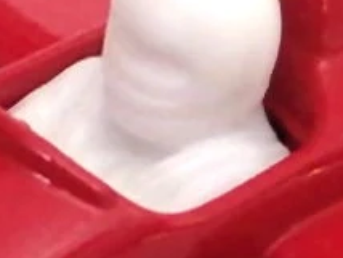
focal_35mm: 350
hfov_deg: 5.6
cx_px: 298
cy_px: 187
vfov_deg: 4.3
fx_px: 3472
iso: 250
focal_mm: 8.3
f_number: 3.4
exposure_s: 1/40
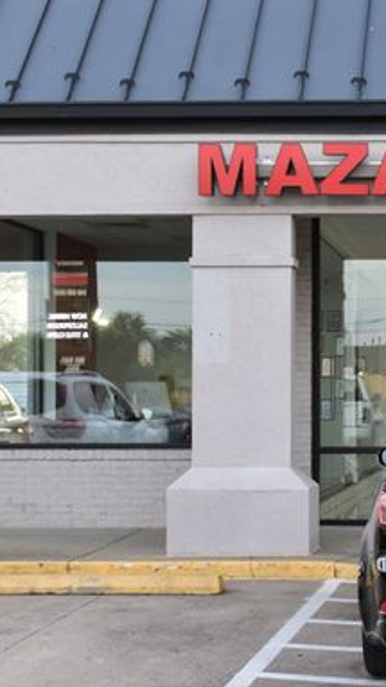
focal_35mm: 84
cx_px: 497
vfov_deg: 25.3
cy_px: 377
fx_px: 1531
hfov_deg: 13.8
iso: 400
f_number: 8
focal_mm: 32
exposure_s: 1/60
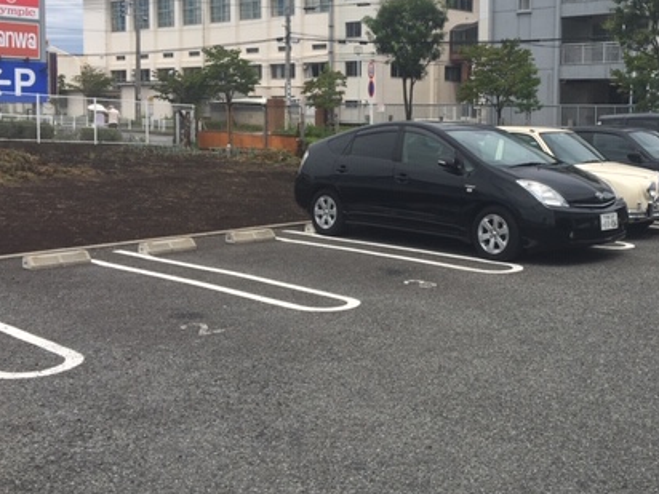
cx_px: 445
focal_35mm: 45
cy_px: 173
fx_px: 857
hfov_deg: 41.5
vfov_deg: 32.0
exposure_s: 1/2404
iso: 25
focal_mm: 4.15
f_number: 2.2
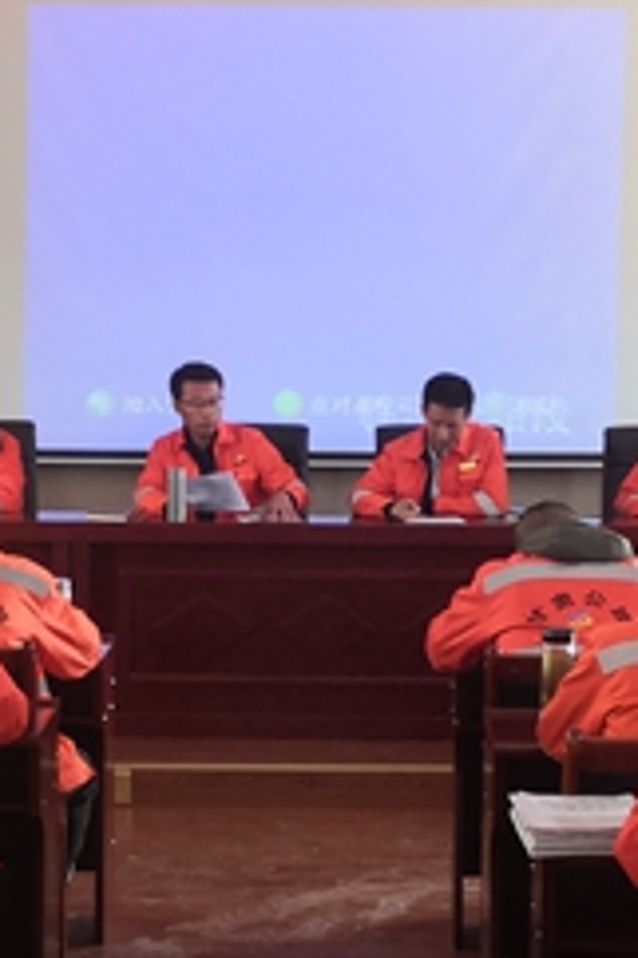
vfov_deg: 21.7
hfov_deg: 14.7
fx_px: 2476
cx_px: 281
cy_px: 732
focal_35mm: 93
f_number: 2.2
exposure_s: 1/33.3
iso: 160
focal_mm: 3.81
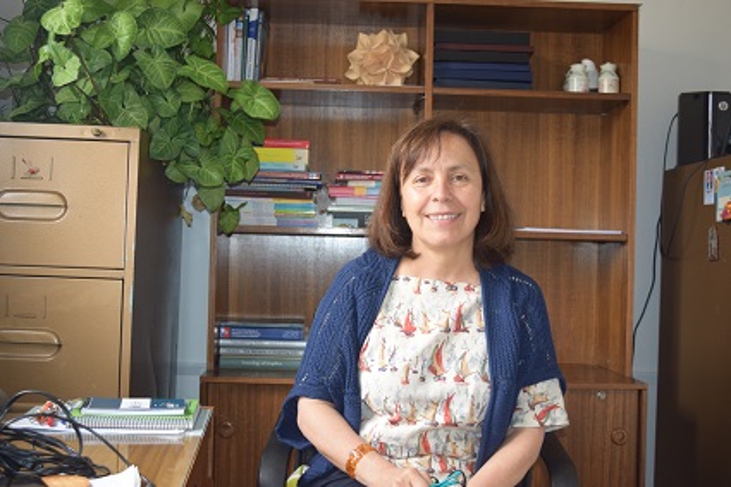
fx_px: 852
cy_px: 244
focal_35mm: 42
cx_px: 366
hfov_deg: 46.4
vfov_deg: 31.9
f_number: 5
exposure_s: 1/100
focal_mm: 28
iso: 800
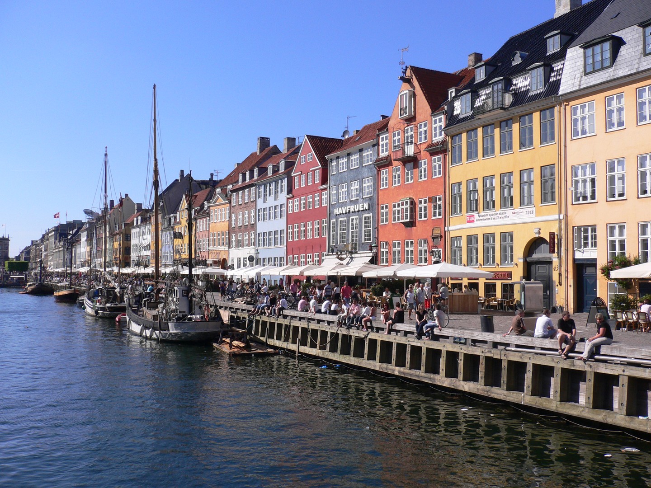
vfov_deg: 40.7
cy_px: 244
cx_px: 326
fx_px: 658
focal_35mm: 35
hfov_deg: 52.6
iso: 80
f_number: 5.6
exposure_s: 1/400
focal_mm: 5.8
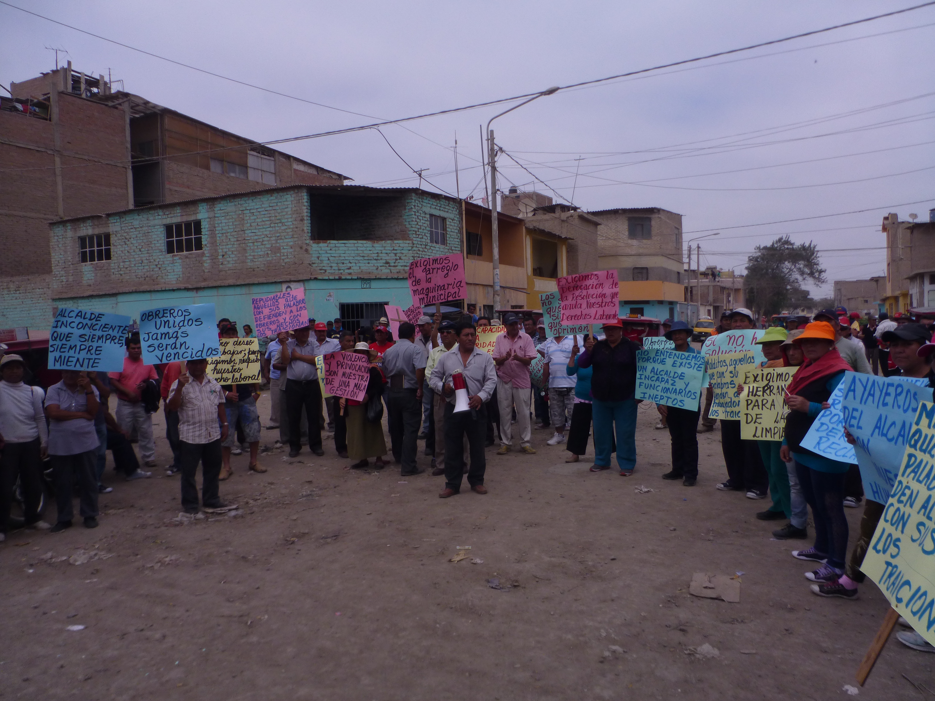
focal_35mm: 24
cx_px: 468
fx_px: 648
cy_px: 350
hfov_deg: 71.6
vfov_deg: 56.8
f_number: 4
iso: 100
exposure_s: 1/1000
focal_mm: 4.3
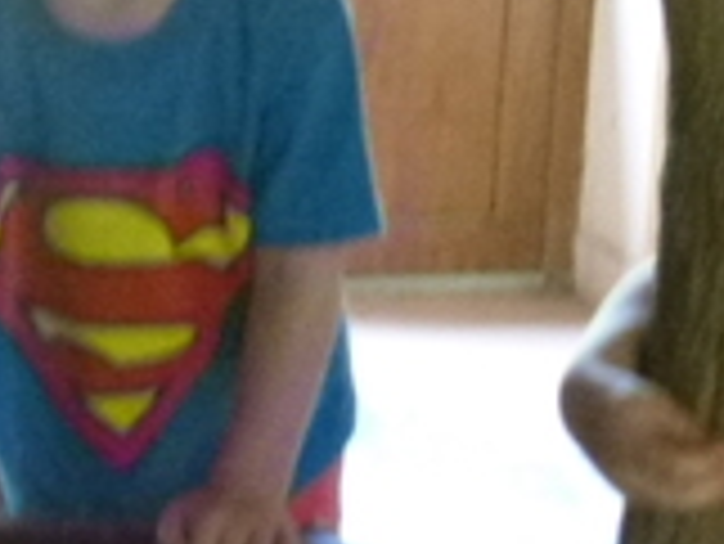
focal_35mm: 144
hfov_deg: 13.6
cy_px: 566
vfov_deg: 10.2
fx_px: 3014
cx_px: 112
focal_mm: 5.2
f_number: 3.3
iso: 800
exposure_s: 1/15
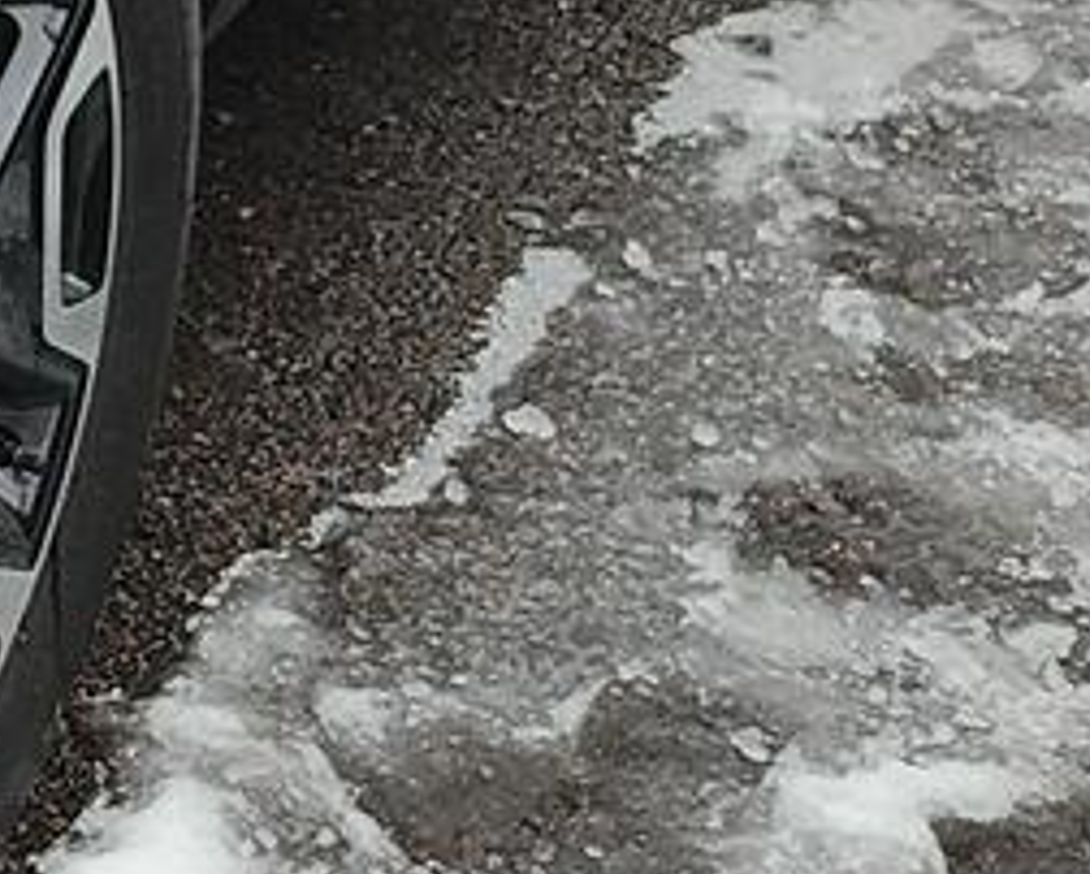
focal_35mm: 124
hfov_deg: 13.1
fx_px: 4003
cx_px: -1177
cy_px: -567
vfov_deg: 11.7
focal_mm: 4.15
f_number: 1.5
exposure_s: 1/525
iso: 101
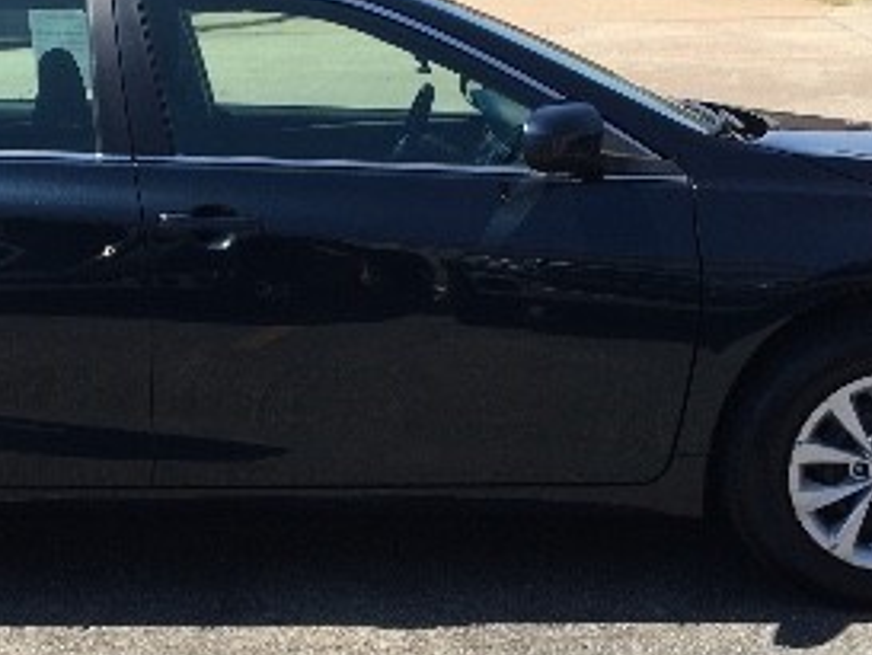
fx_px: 1714
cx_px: 230
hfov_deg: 28.2
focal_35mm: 68
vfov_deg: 21.6
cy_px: 307
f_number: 2.2
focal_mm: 4.15
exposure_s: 1/1131
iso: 25
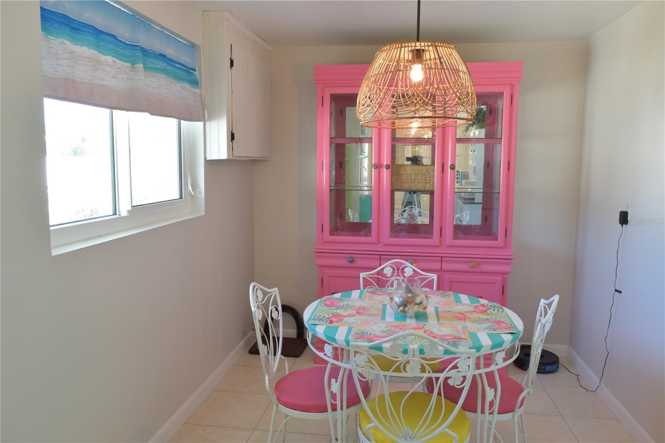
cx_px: 332
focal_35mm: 27
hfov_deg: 67.4
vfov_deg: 47.9
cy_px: 222
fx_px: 499
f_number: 7.1
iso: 400
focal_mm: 18
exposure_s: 1/15
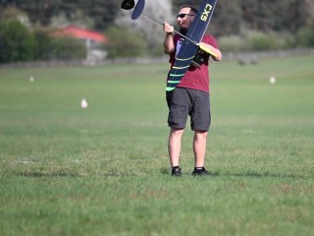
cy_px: 97
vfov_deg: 2.5
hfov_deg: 3.3
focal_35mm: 598
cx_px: 216
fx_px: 5424
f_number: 6.3
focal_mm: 400
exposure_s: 1/800
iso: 320
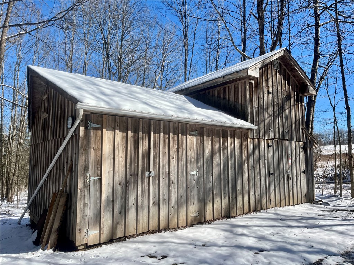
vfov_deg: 53.1
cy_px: 132
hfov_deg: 67.3
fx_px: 266
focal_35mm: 26
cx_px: 177
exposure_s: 1/3049
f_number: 1.6
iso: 50
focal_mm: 5.1
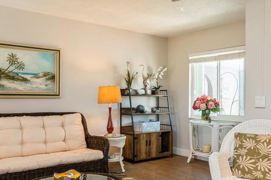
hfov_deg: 50.9
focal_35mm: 37
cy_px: 94
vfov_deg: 35.9
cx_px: 182
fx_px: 278
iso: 200
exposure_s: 1/6
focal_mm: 16
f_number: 8
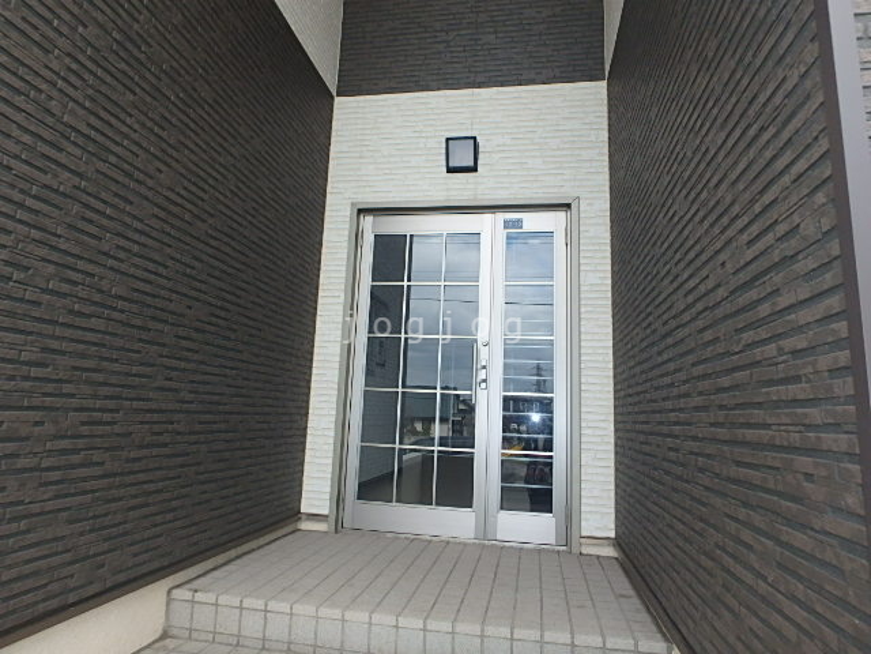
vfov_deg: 63.4
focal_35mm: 21
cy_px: 327
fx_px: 528
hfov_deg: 79.0
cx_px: 436
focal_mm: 3.7
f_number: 3.5
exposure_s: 1/250
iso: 125
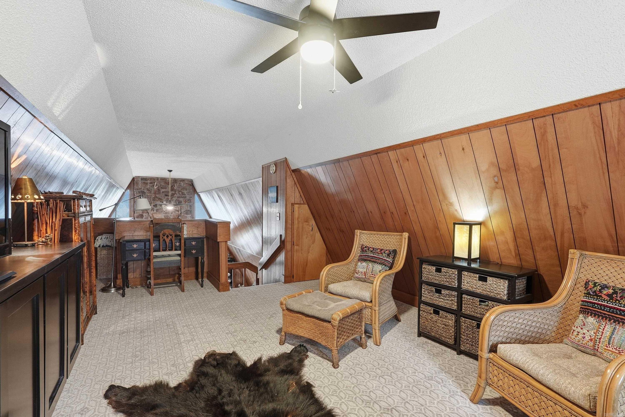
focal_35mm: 16
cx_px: 312
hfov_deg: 96.7
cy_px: 208
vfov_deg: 73.8
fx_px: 278
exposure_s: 1/8
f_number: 9
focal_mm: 16
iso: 250
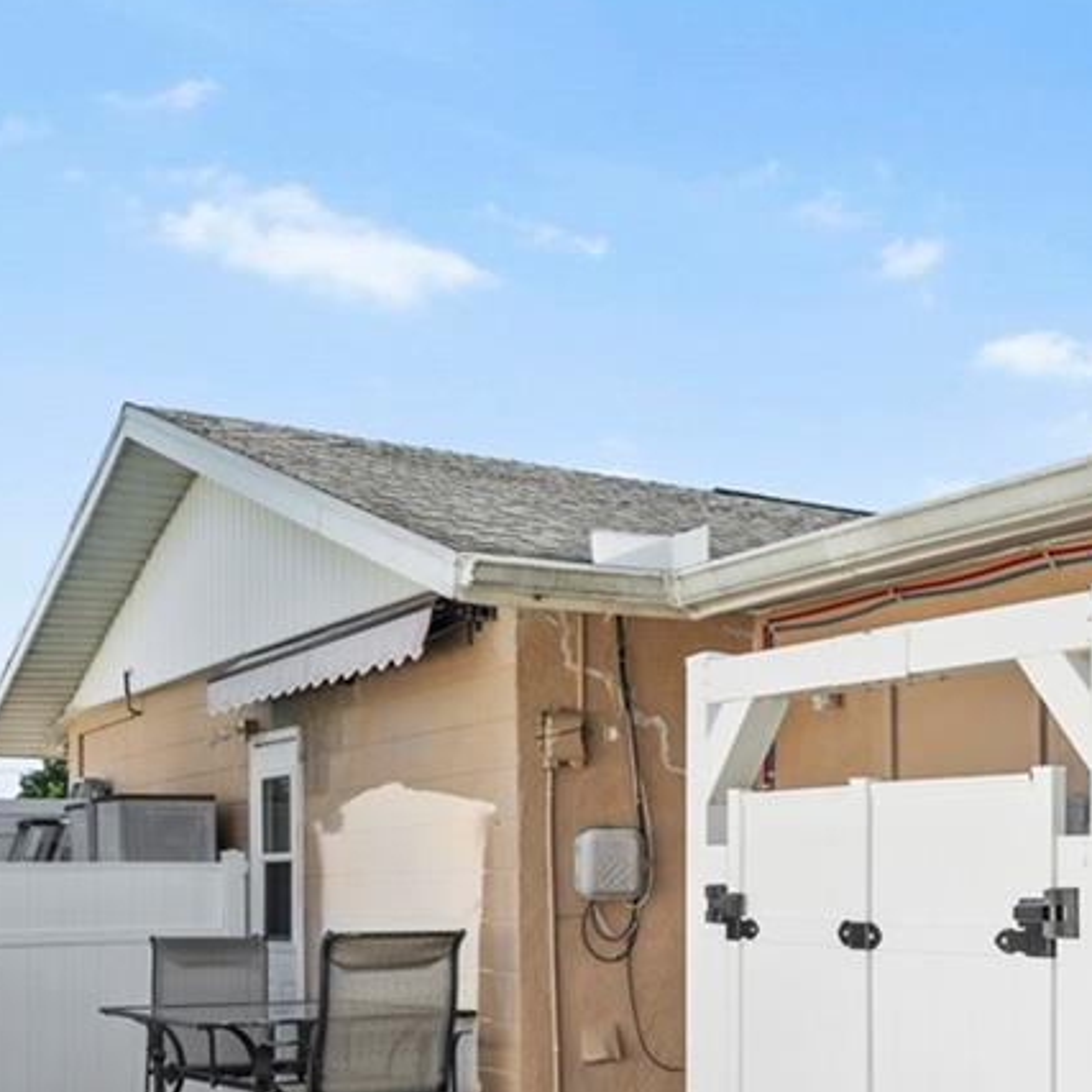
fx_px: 1820
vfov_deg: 32.7
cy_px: 839
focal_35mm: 51
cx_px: 1332
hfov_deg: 28.7
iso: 100
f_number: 8
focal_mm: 16
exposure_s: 1/10
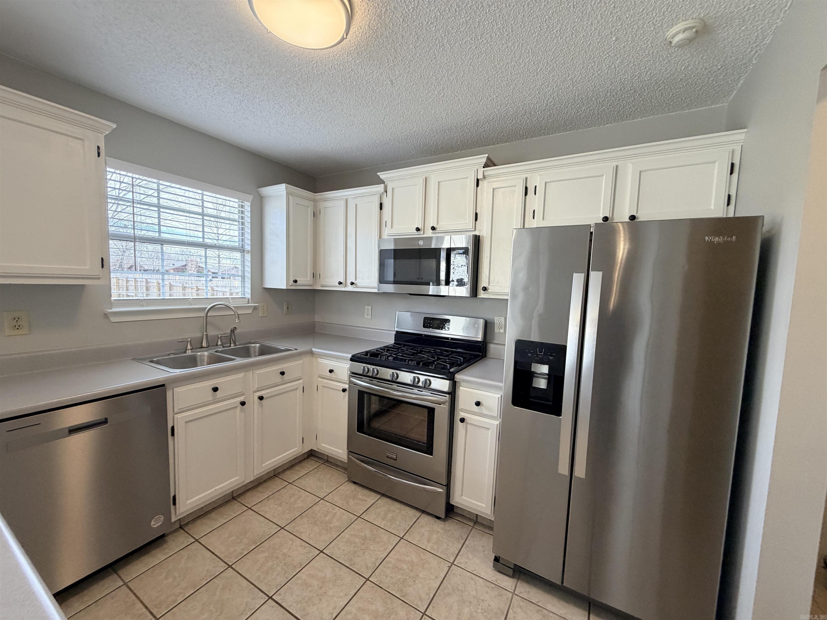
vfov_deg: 85.7
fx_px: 334
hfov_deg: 102.1
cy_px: 310
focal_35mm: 14
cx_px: 414
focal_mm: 2.22
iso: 200
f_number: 2.2
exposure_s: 1/120
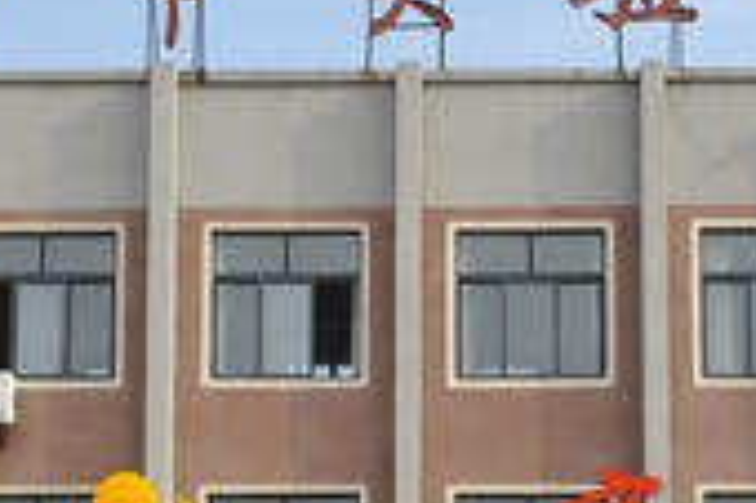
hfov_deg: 17.8
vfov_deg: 11.7
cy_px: 570
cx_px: 427
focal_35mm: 115
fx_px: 2413
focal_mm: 26
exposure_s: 1/500
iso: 1000
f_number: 11
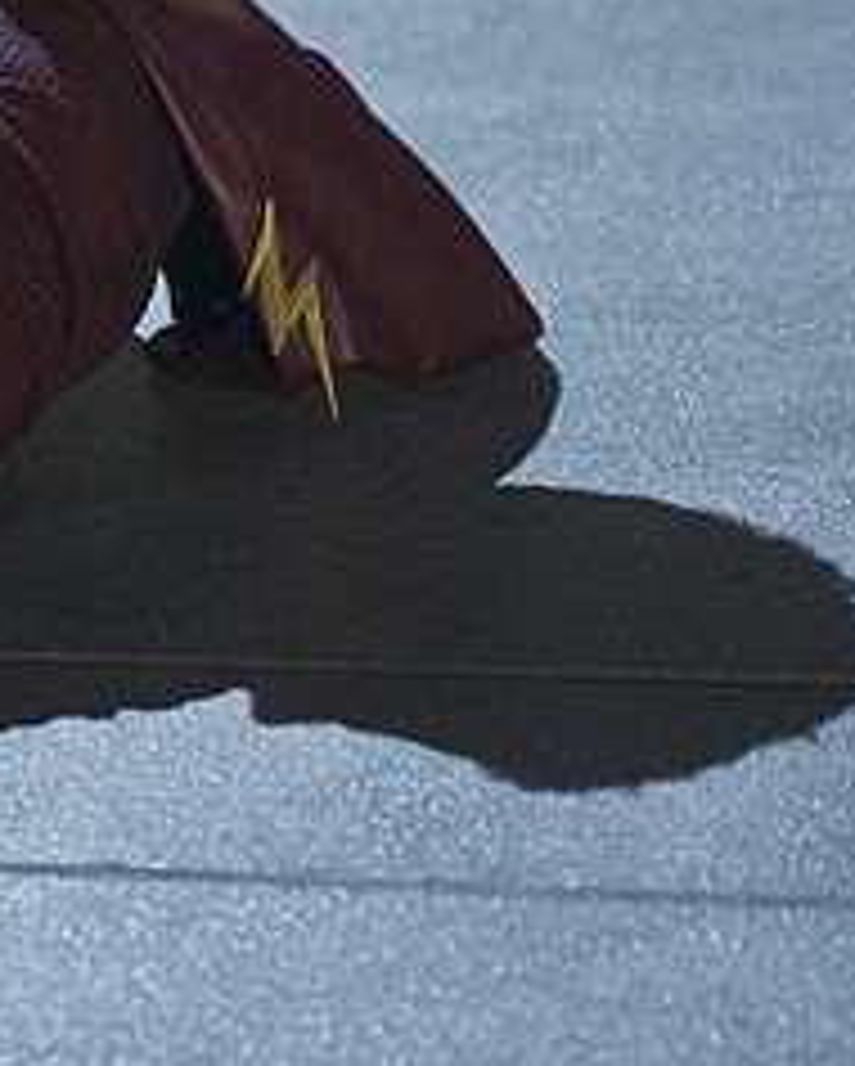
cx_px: -382
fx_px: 6824
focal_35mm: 216
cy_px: 9
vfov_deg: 8.9
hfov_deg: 7.1
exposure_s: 1/160
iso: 3200
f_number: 2.8
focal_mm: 70
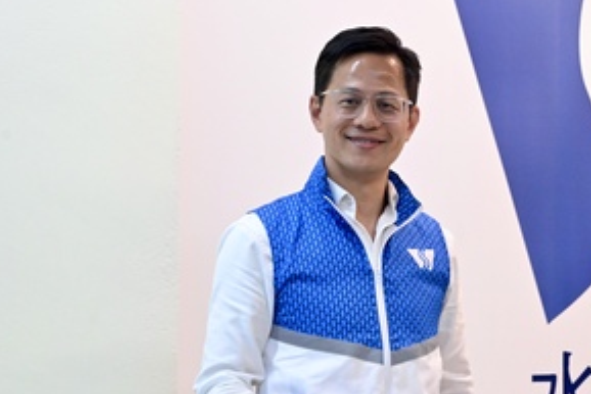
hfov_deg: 23.9
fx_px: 1363
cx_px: 507
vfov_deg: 16.3
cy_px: 327
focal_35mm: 83
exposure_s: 1/160
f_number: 8
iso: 3200
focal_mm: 40
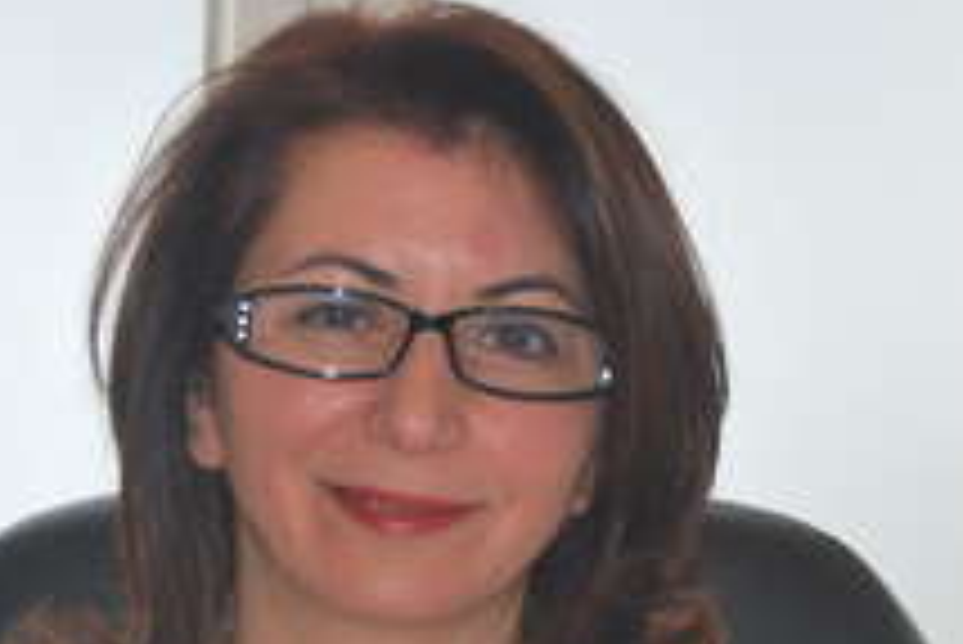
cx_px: 414
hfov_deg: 17.3
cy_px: 511
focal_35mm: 118
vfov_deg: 11.6
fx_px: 3159
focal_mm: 42
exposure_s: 1/100
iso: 200
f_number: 5.3
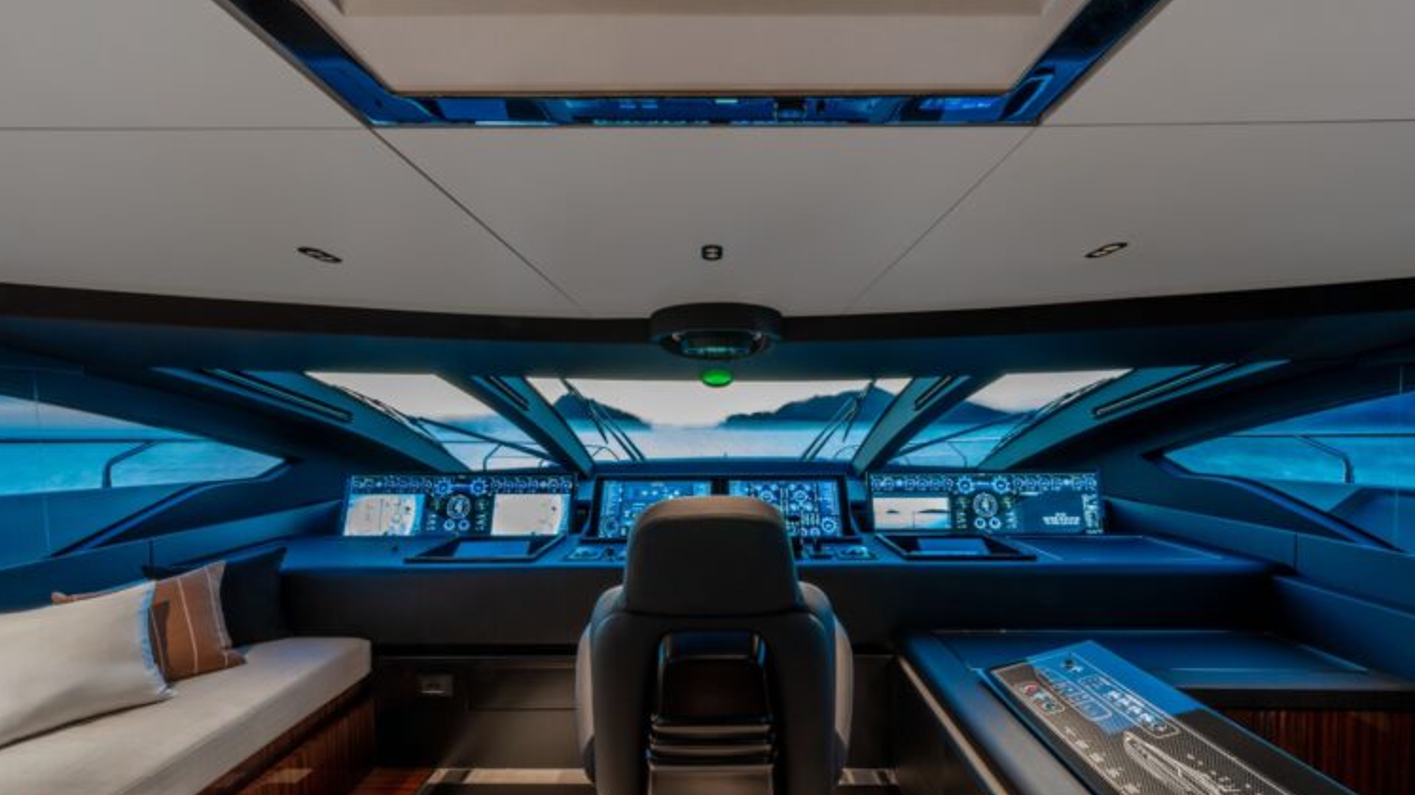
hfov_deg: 106.8
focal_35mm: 14
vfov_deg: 73.8
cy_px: 456
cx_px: 718
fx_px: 525
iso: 320
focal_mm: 13
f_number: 18
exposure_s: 3.2
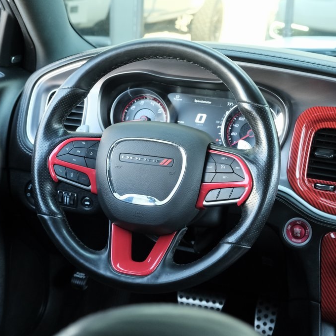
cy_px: 168
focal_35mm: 55
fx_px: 604
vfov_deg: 31.1
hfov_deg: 31.0
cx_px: 143
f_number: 5
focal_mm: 28.9
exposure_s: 1/100
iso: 2500
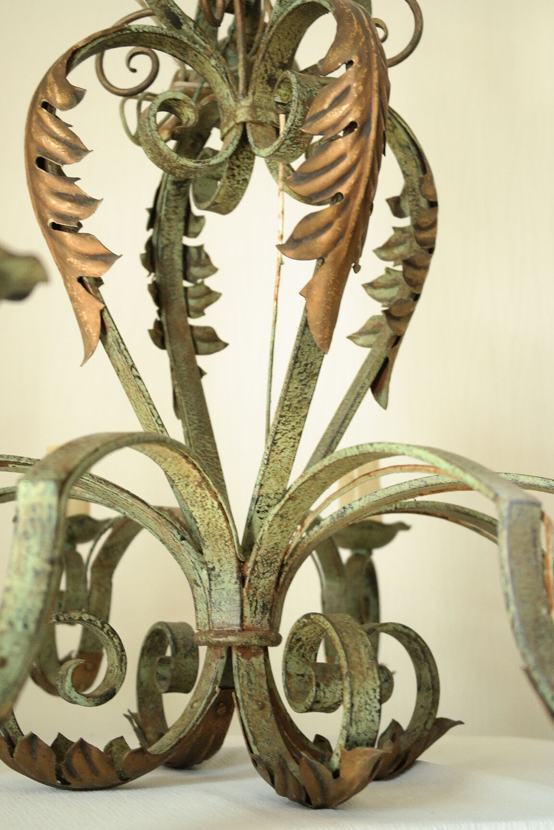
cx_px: 277
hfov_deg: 27.5
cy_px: 415
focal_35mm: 49
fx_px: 1131
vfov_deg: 40.3
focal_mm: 32
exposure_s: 1/40
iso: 800
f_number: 5.6
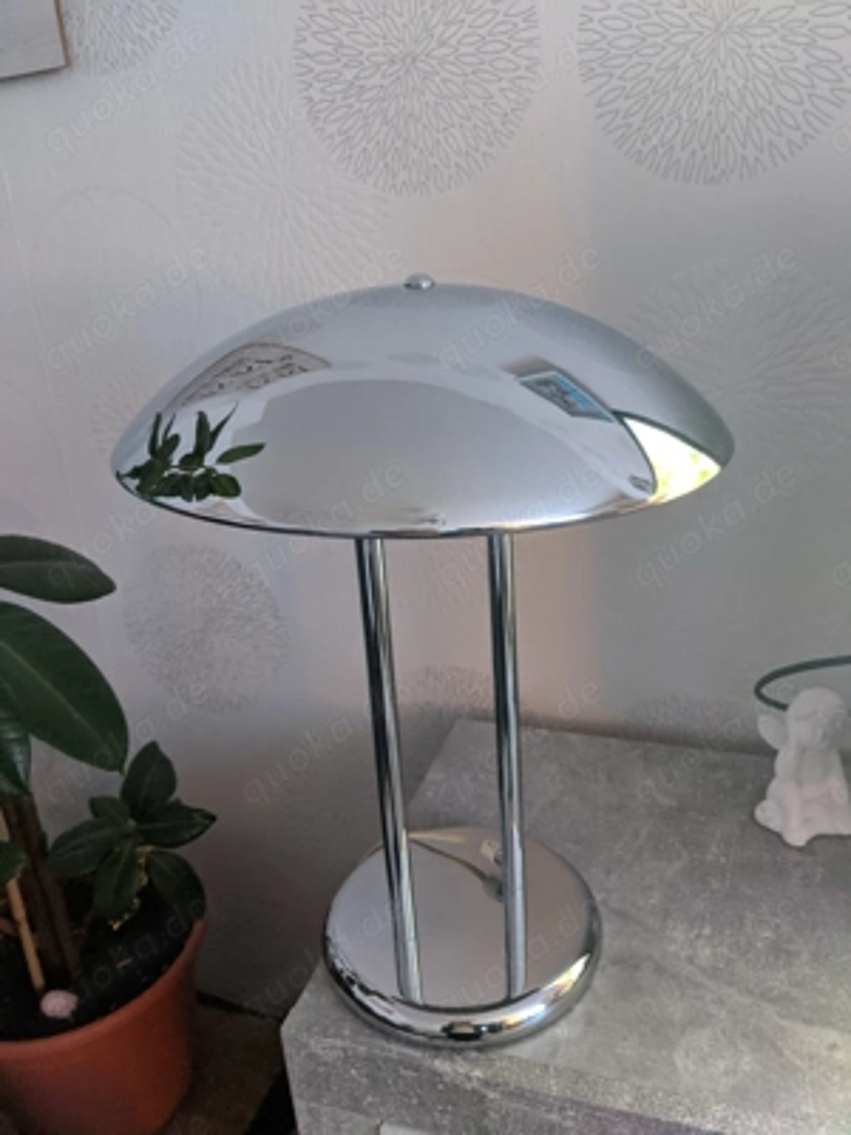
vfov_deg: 65.3
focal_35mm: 27
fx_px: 885
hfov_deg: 51.4
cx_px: 426
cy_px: 568
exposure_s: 1/20
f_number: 1.8
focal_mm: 4.44
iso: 888
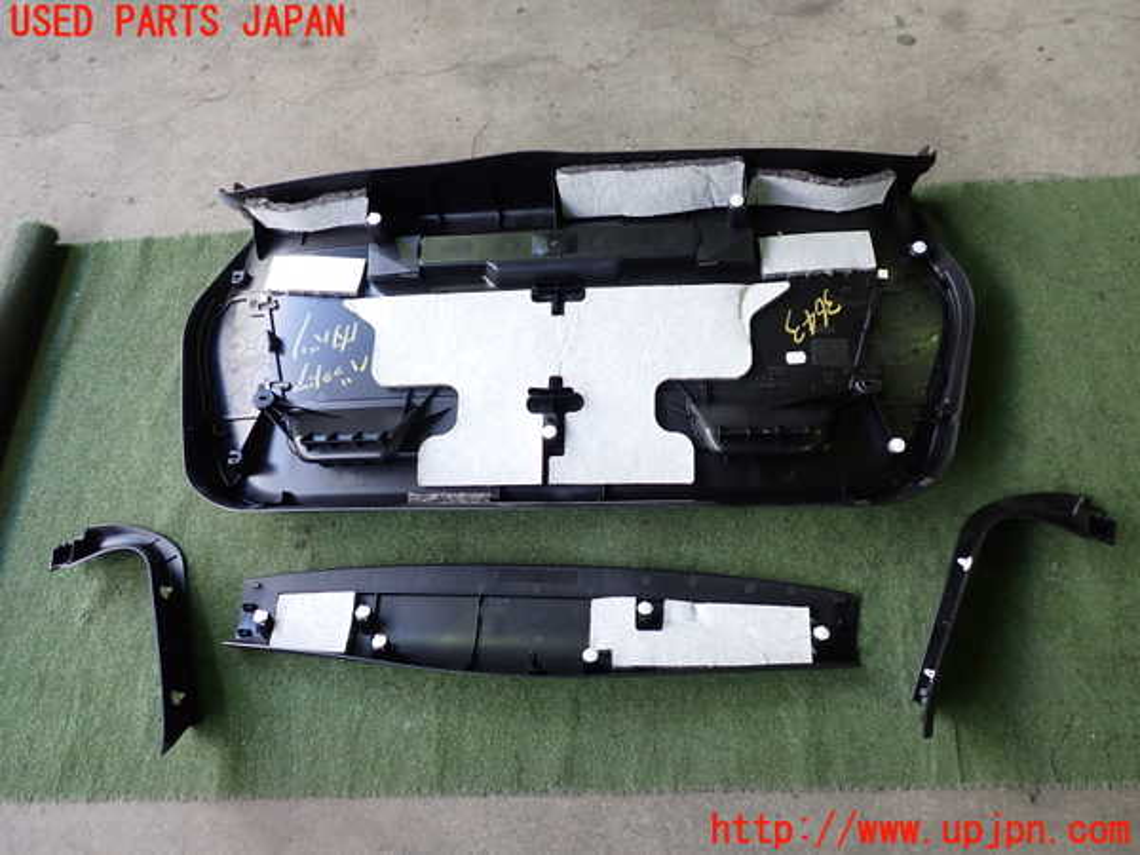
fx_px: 988
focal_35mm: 30
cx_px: 570
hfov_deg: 60.0
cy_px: 428
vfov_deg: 46.8
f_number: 2.3
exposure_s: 1/60
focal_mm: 5.4
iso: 200
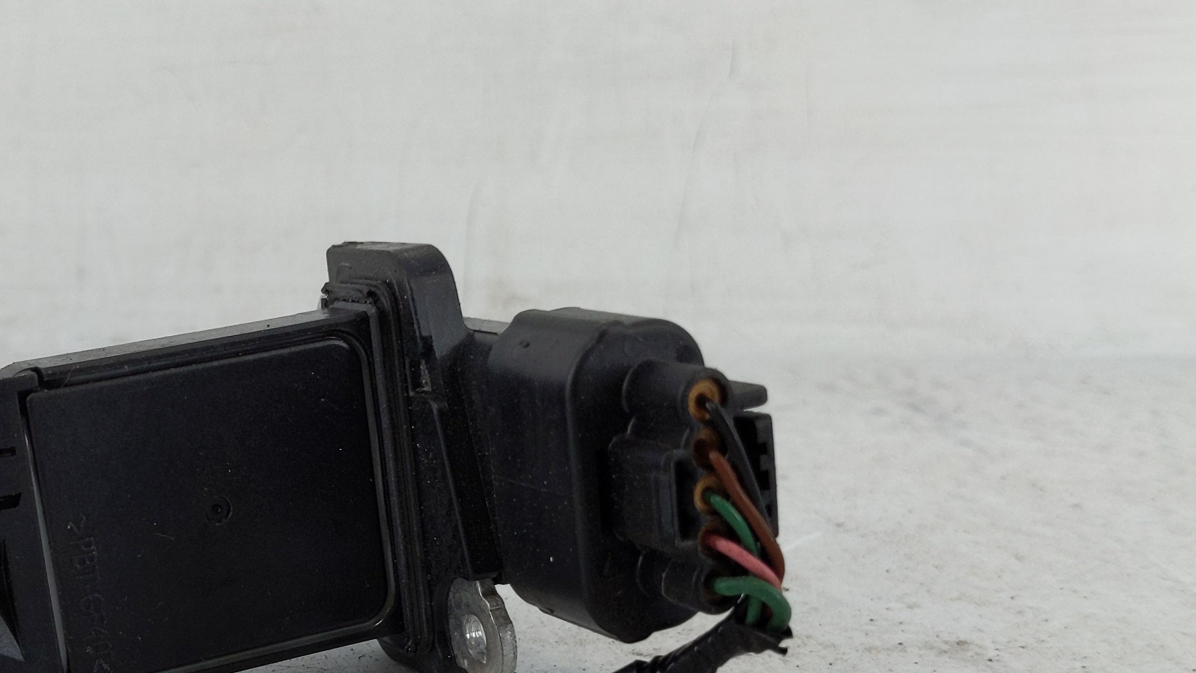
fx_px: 1459
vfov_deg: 25.0
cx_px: 257
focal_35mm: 46
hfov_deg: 42.8
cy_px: 635
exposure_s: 1/110
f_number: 1.73
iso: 55
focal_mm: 4.38
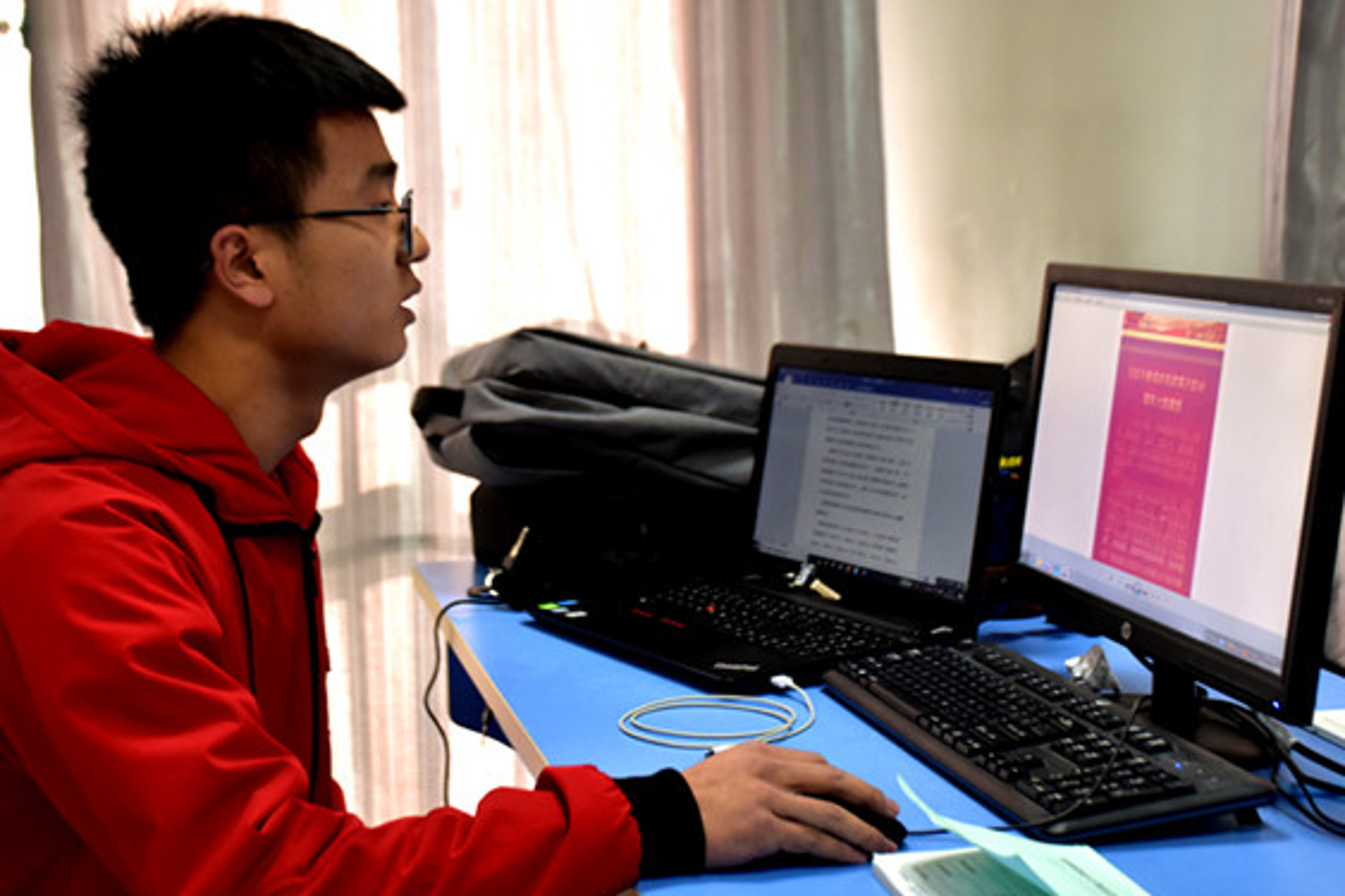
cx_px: 619
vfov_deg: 23.4
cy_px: 440
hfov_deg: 34.5
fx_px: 2166
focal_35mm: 58
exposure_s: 1/50
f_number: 5
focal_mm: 34
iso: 1250
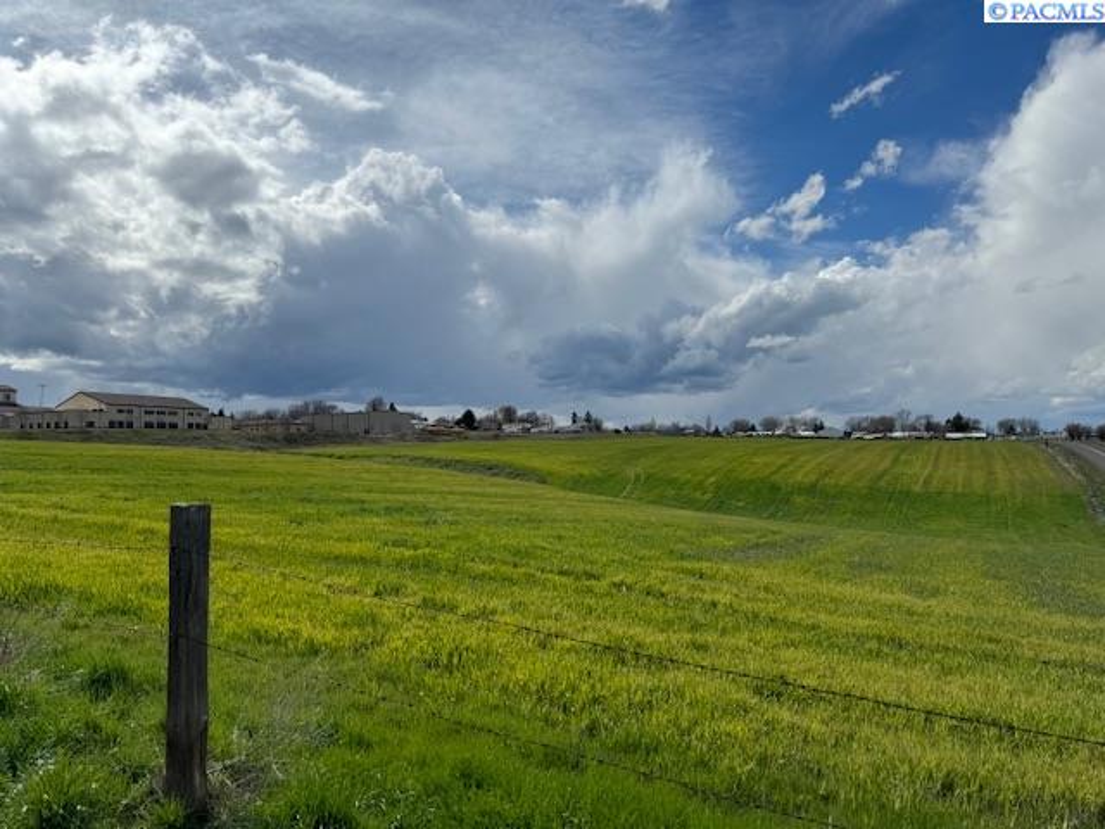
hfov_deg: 71.6
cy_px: 414
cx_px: 552
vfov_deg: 56.8
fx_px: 766
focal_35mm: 24
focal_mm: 6.76
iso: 80
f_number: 1.78
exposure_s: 1/12346
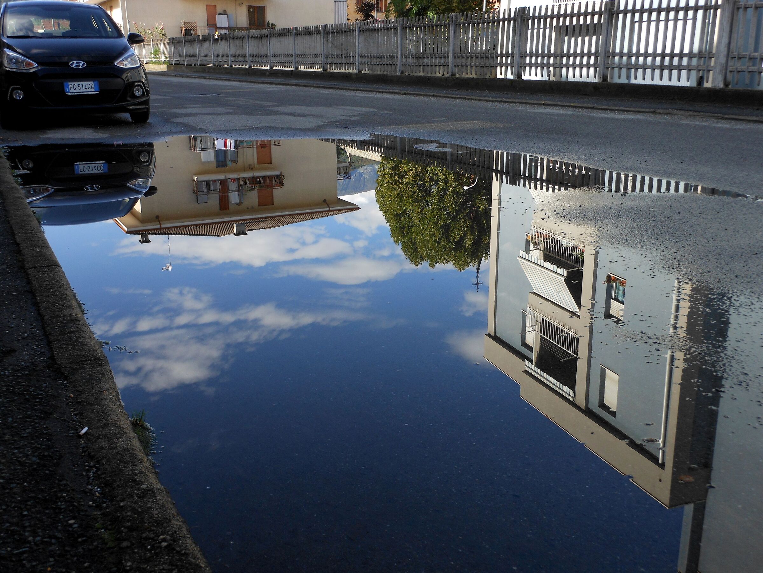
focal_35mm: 33
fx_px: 727
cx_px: 382
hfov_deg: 55.4
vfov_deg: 42.9
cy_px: 286
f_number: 4
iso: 80
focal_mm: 5.9
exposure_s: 1/160
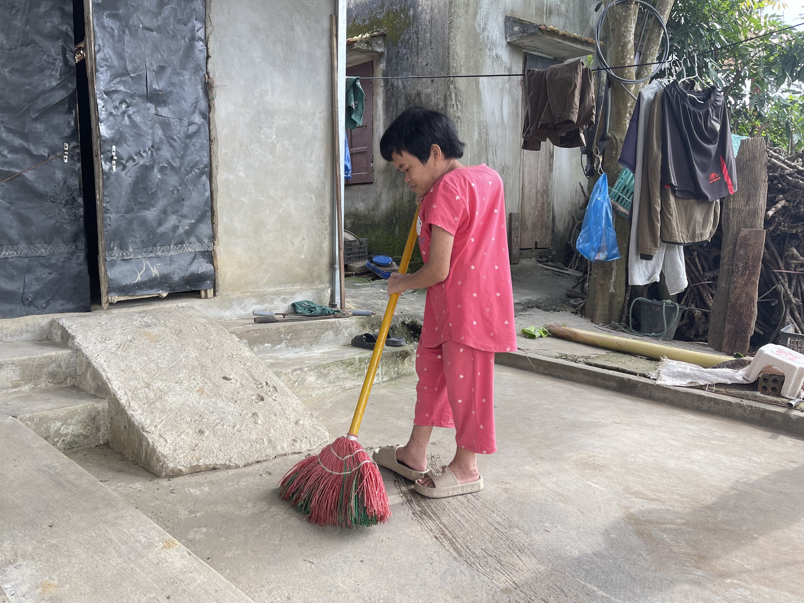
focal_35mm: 26
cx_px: 391
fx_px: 604
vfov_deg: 53.1
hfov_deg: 67.3
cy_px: 302
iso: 32
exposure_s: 1/286
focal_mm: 5.1
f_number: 1.6
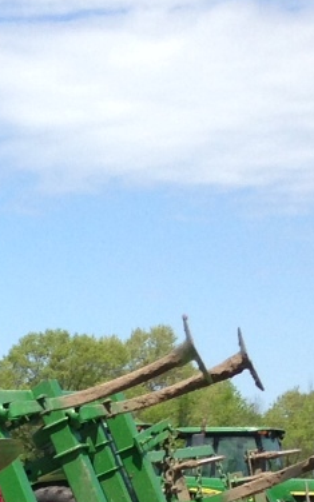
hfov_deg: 7.4
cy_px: 781
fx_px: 2081
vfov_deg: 12.9
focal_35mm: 152
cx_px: -683
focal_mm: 4.12
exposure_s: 1/1130
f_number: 2.4
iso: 50
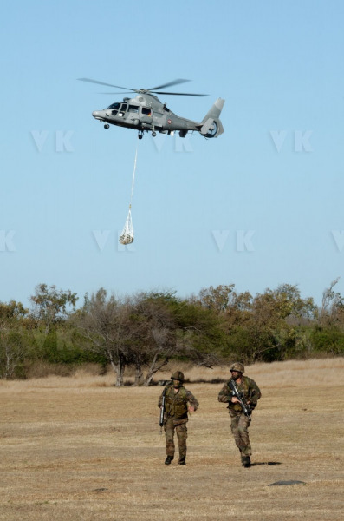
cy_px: 260
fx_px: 3890
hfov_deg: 5.1
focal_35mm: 270
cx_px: 172
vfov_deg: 7.6
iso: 160
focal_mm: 180
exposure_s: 1/160
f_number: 20
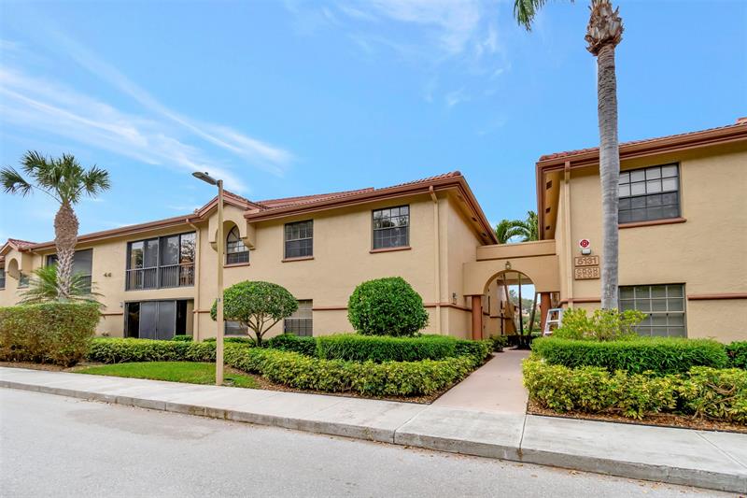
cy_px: 249
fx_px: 311
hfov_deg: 100.4
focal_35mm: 15
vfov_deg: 77.3
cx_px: 374
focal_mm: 10
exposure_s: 1/1000
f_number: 8
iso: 500
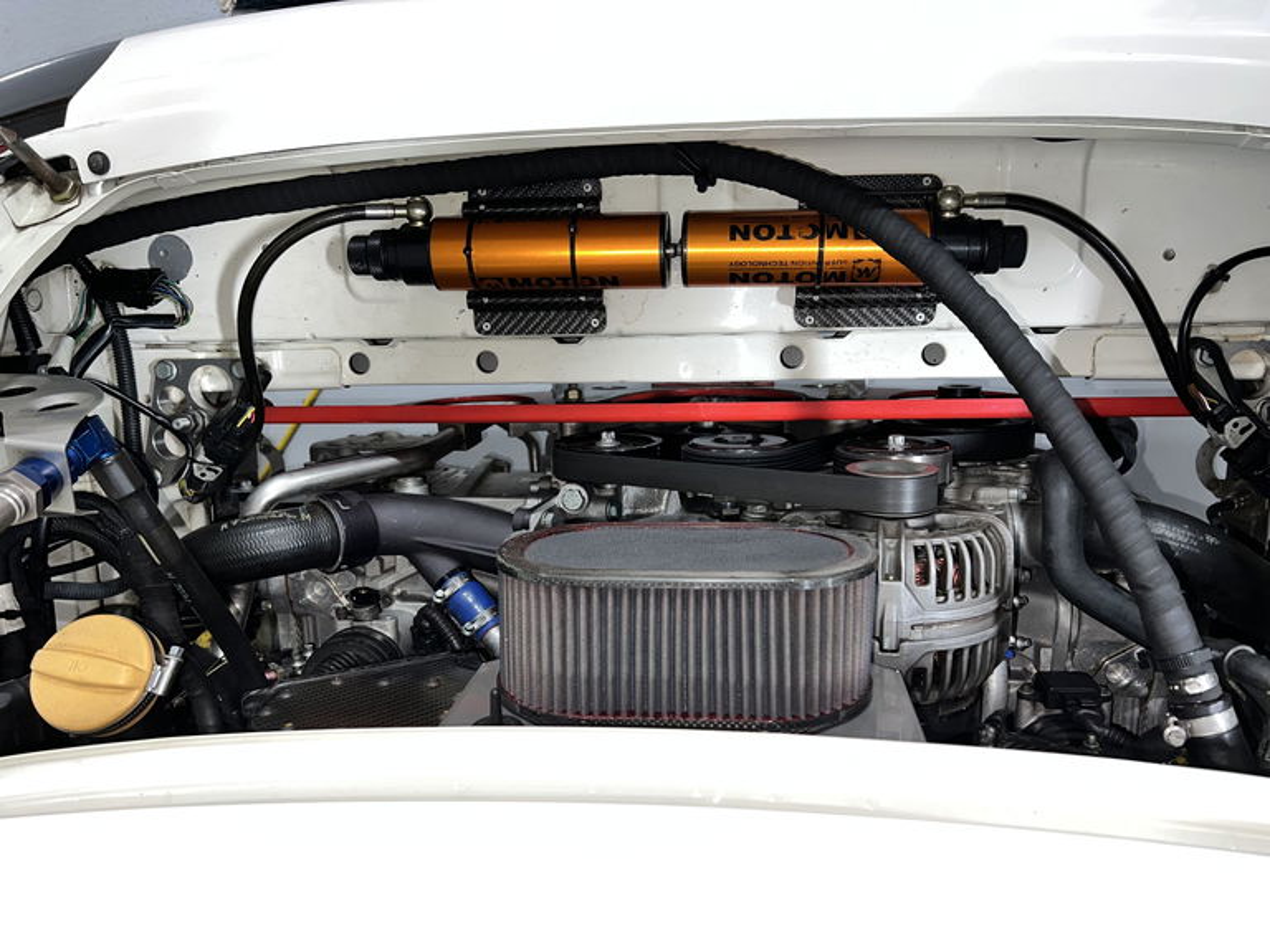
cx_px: 635
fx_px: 954
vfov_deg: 53.1
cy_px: 476
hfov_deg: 67.3
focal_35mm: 26
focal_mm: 5.7
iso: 64
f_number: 1.5
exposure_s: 1/34
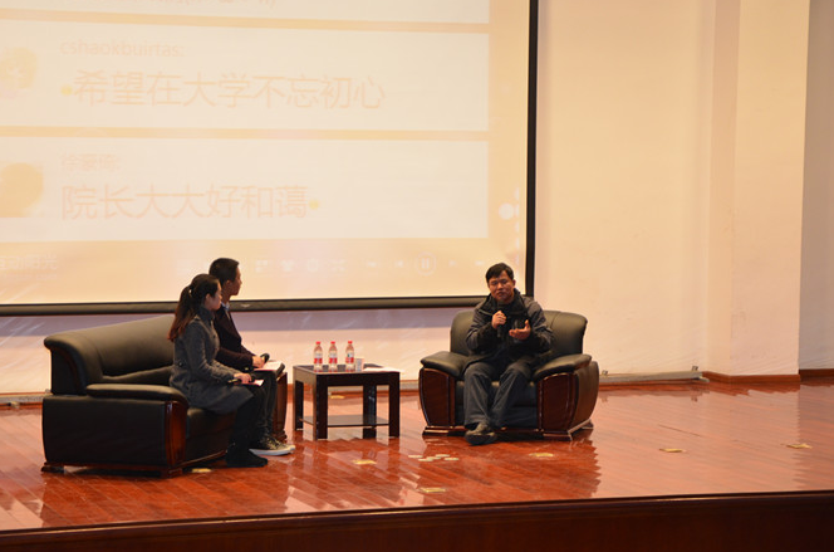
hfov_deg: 21.7
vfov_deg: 14.5
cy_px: 289
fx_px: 2172
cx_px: 348
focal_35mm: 94
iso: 720
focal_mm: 52
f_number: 5
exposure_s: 1/60
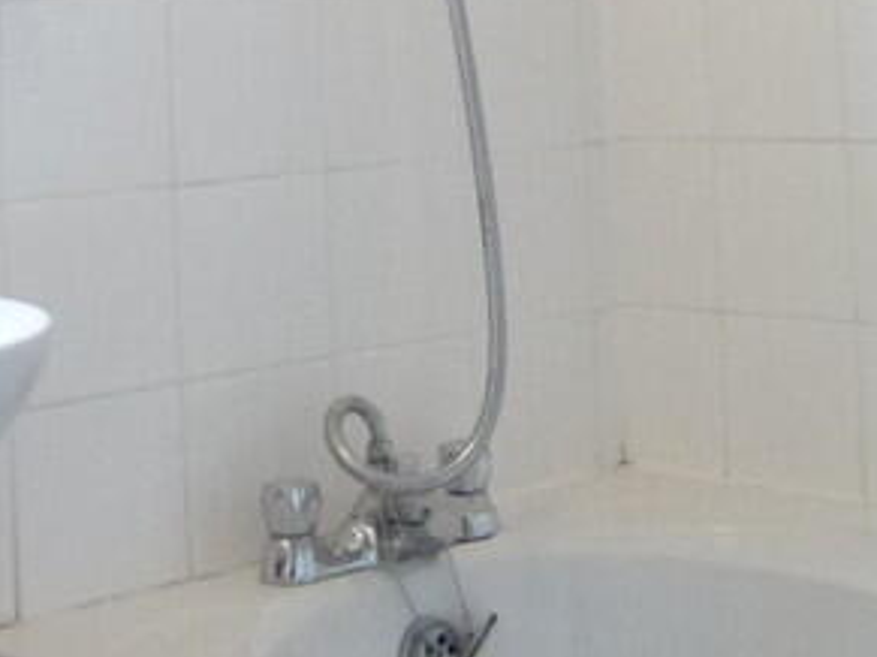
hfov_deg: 22.2
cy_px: -115
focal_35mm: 88
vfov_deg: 16.2
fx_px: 2229
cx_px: 570
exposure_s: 1/60
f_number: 2.8
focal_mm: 4.5
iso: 800
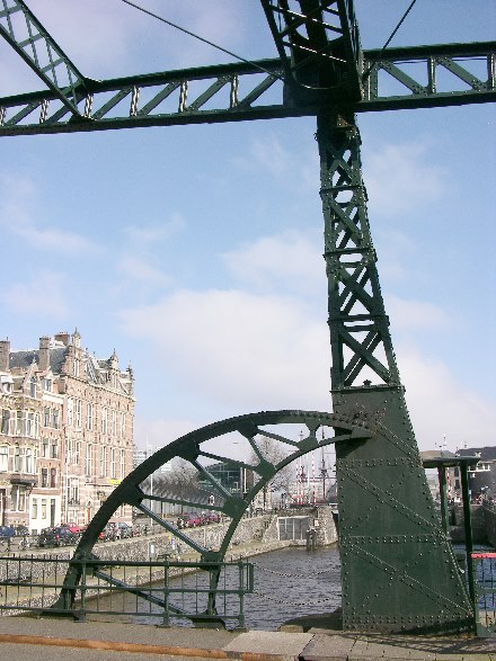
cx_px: 248
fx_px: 669
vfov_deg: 52.6
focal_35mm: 35
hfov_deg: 40.7
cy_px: 330
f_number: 8
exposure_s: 1/140
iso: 50
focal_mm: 9
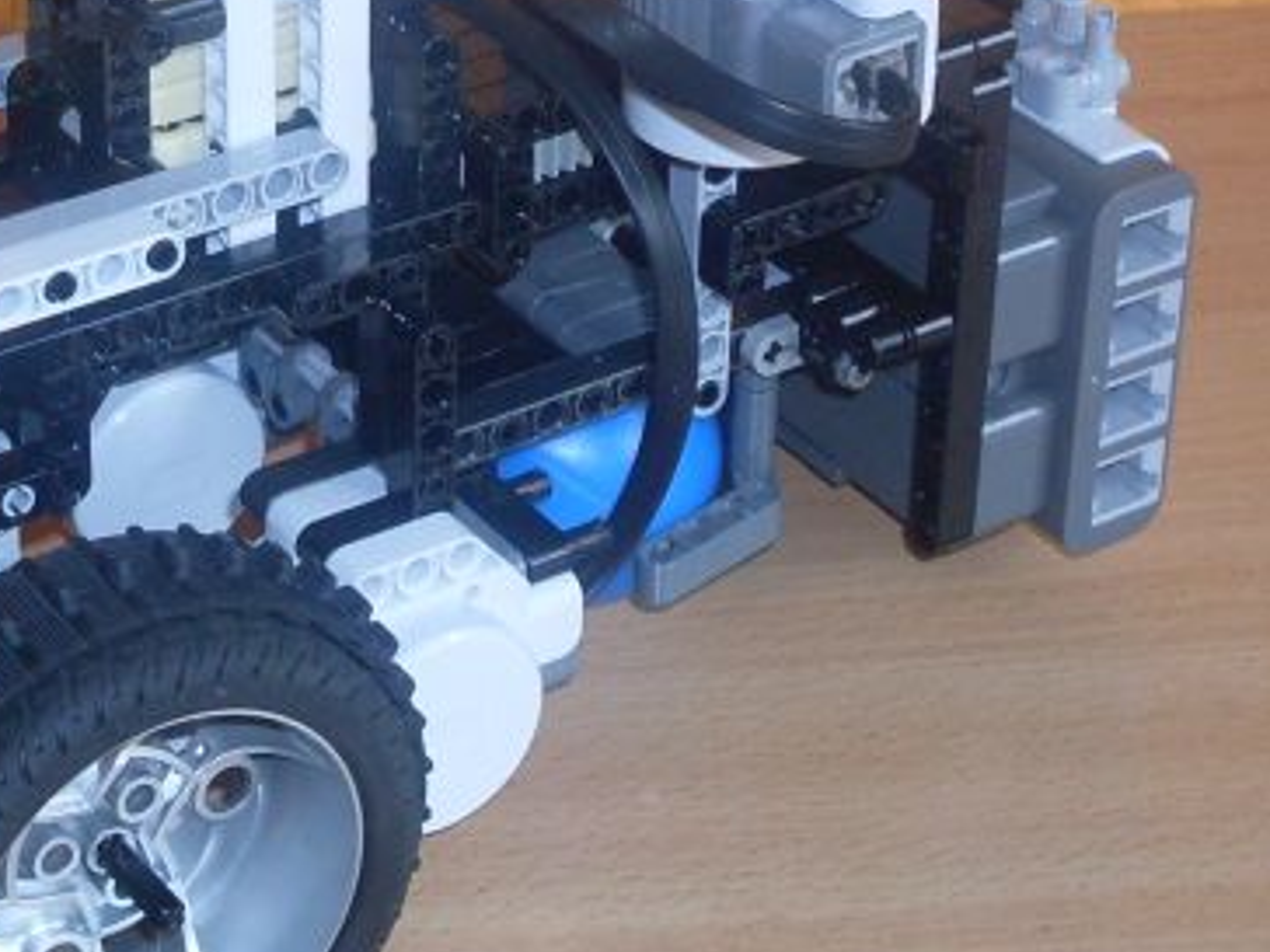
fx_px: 3926
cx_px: 283
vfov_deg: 13.5
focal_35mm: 107
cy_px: -108
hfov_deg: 18.2
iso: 100
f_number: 2.8
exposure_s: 1/45
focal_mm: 6.3
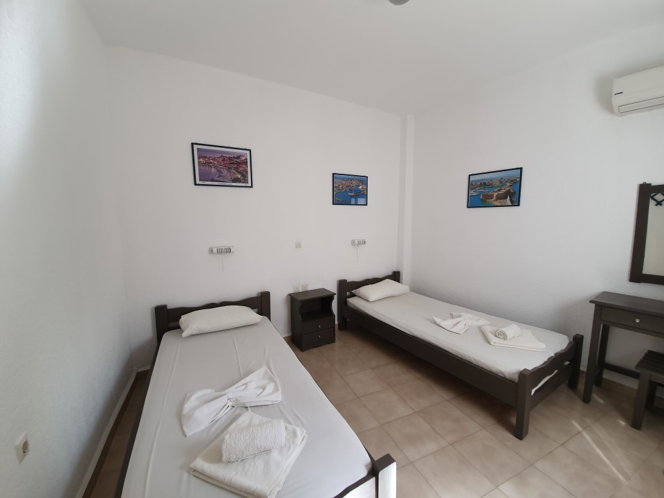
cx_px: 332
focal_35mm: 13
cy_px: 249
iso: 64
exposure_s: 1/50
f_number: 2.2
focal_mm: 1.8
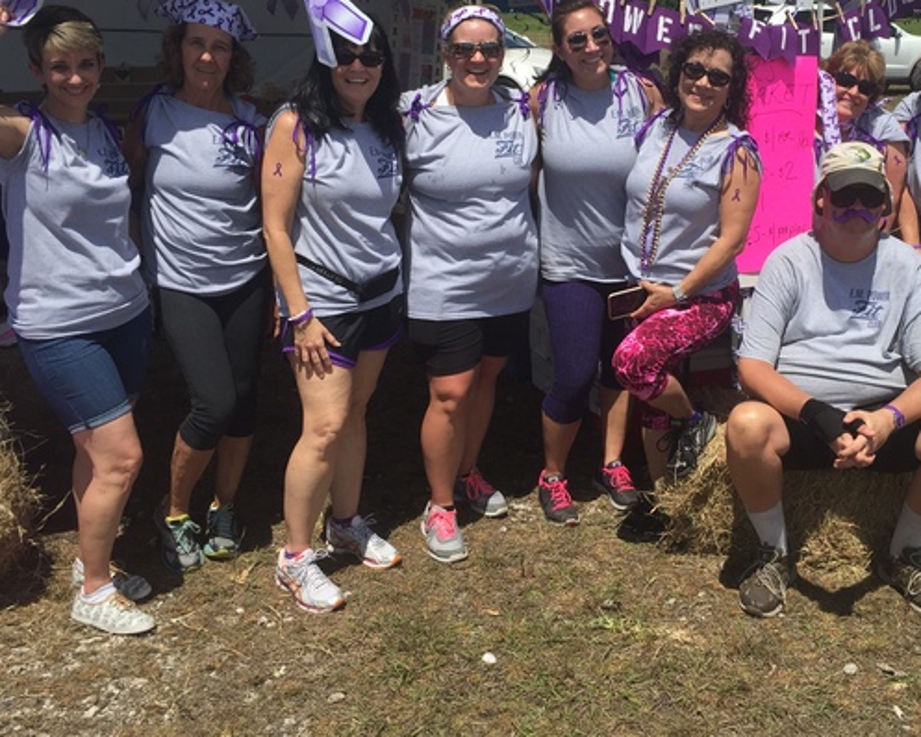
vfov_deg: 36.4
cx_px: 597
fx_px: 1118
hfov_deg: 44.3
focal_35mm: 41
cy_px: 293
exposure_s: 1/2639
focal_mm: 4.15
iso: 32
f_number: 2.2
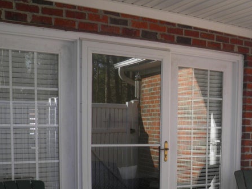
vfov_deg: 26.1
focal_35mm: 54
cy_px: 172
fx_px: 393
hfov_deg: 34.8
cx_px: 187
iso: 50
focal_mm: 4.9
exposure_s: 1/50
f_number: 5
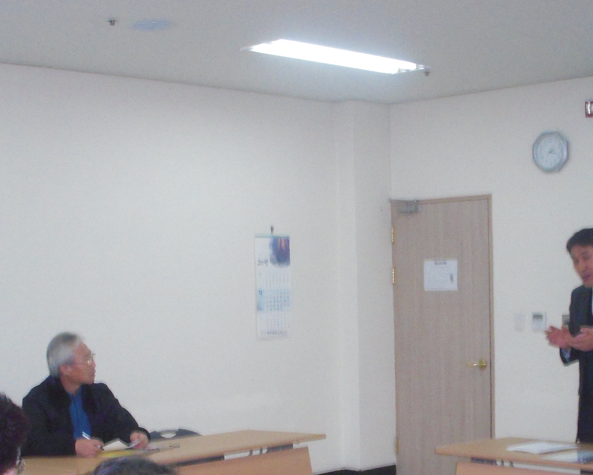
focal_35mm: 67
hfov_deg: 28.3
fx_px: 1176
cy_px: 381
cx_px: 286
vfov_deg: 22.5
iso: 500
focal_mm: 6.3
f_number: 3.3
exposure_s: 1/160
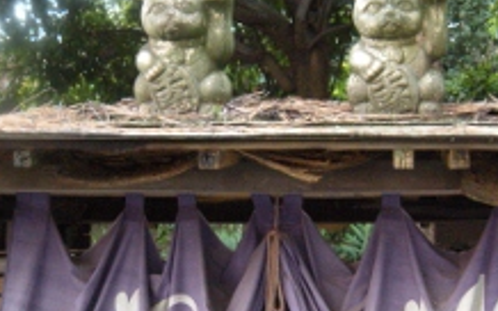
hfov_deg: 30.0
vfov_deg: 19.1
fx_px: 922
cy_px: 123
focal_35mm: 68
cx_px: 322
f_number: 3.8
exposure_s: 1/52.2
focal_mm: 5.9
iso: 393
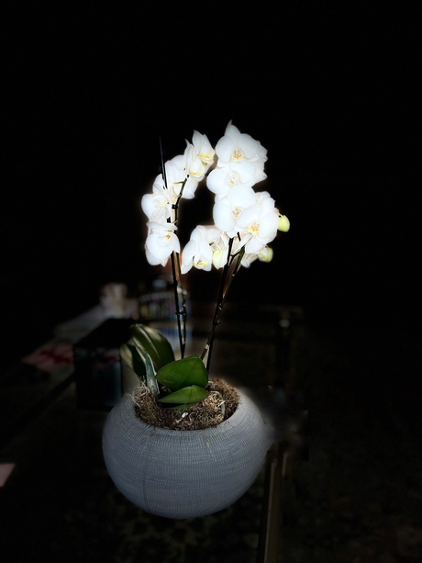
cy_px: 282
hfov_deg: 53.1
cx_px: 211
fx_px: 422
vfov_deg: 67.3
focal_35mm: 26
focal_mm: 5.1
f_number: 1.6
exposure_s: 1/122
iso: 40
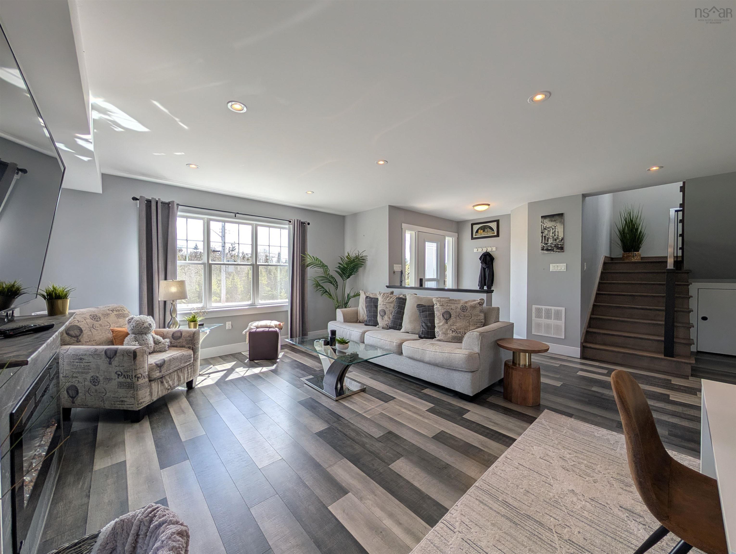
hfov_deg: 110.5
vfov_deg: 94.6
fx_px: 256
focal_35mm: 12
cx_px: 368
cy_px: 277
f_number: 1.7
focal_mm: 2.02
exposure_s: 1/629
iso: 54
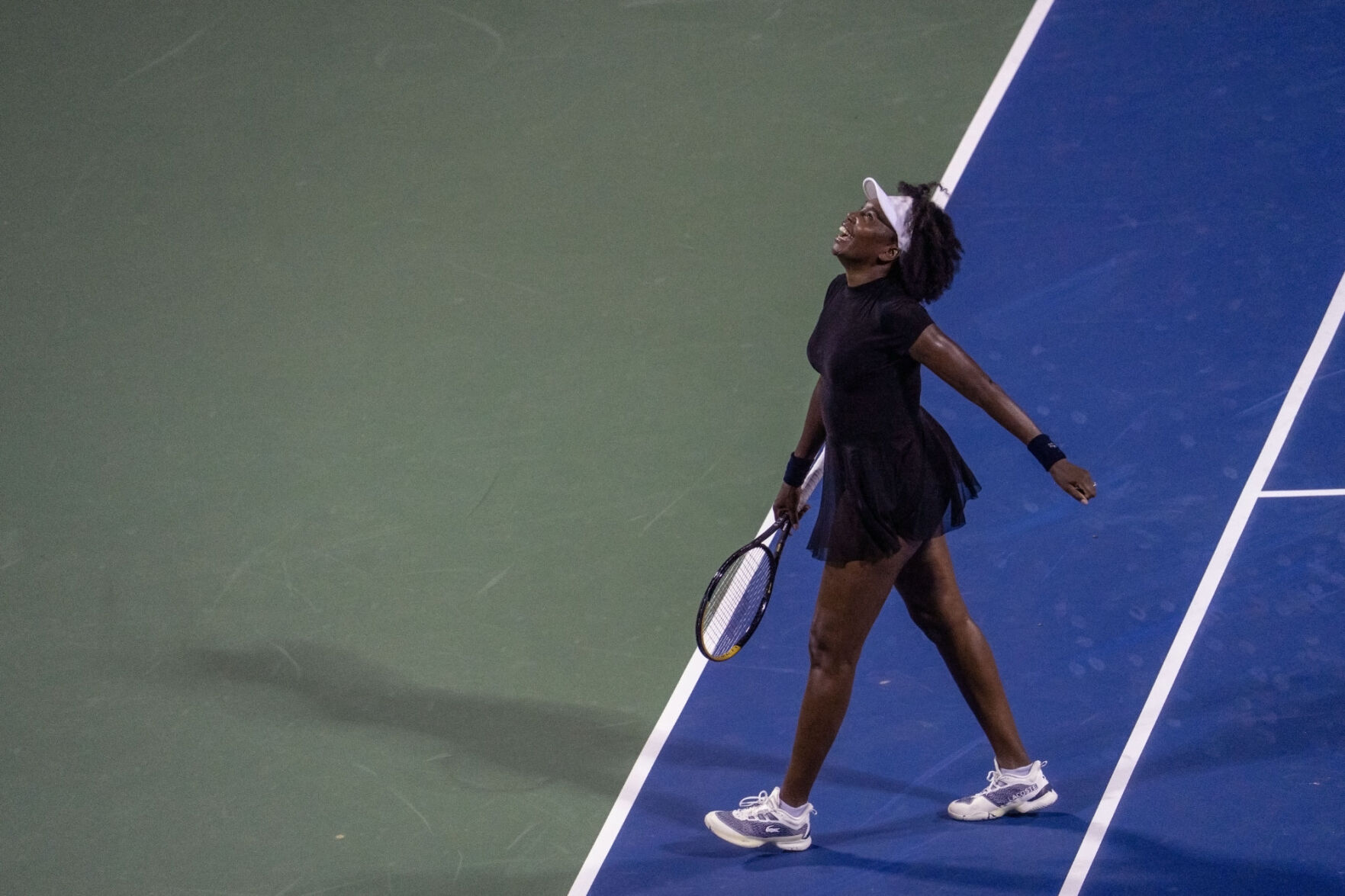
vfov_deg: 2.9
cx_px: 672
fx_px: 17557
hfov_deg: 4.4
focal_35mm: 470
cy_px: 448
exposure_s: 1/1250
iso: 6400
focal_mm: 470
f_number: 6.3
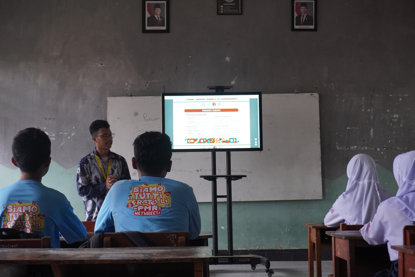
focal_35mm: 54
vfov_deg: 25.1
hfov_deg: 36.9
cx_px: 208
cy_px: 138
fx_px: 622
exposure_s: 1/100
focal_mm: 36
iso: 2000
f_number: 5.6
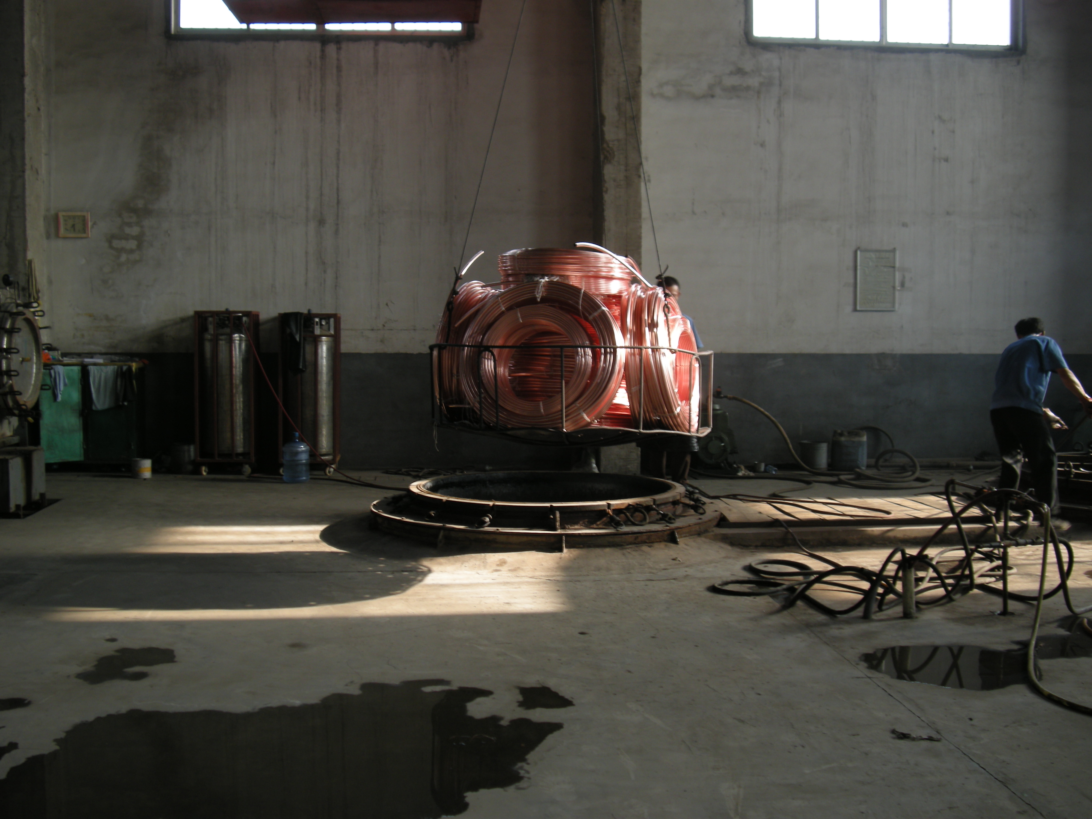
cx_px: 546
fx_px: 1167
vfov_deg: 38.7
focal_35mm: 37
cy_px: 410
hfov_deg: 50.1
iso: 64
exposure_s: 1/30
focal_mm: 7.9
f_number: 2.8
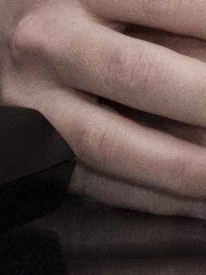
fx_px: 4850
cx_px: 584
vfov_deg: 3.2
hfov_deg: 2.4
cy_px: -564
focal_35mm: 611
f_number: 6
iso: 5000
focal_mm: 59
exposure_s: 1/200
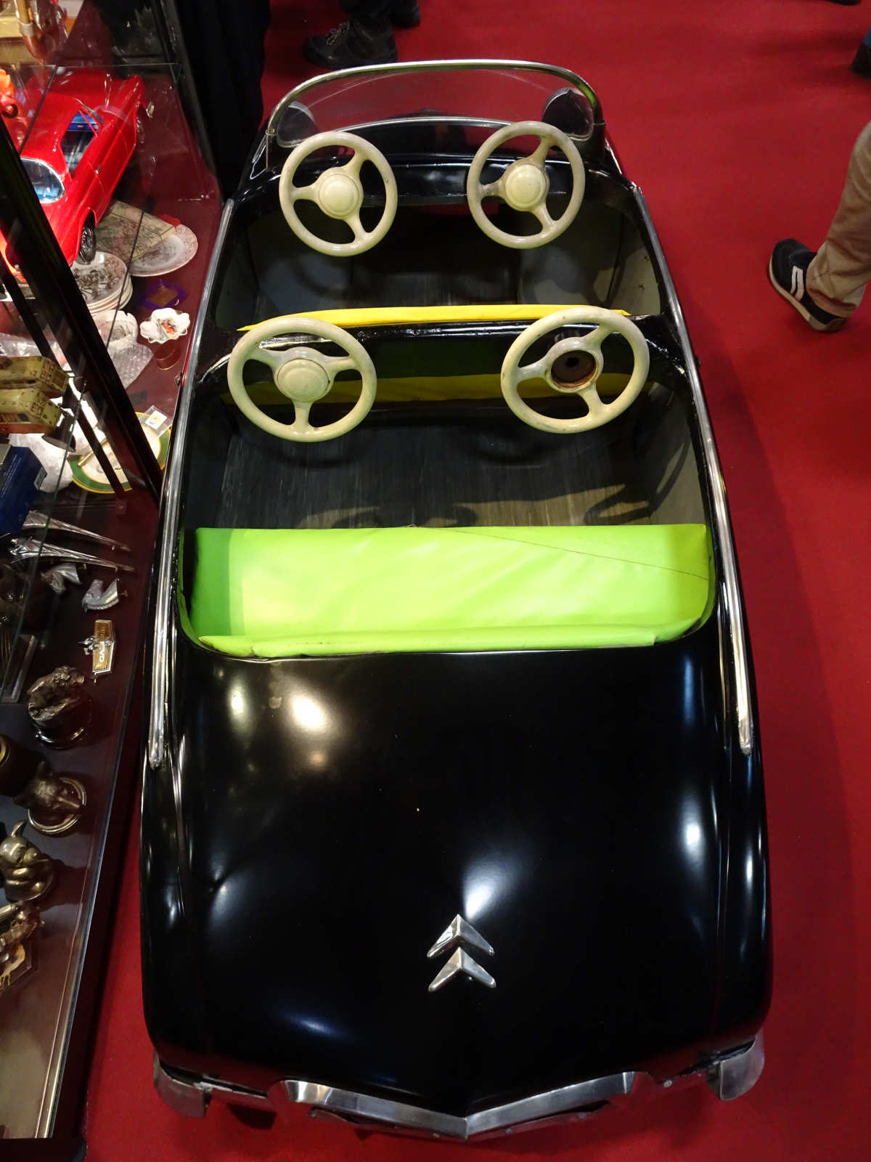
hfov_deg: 56.8
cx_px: 436
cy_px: 581
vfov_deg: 71.6
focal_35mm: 24
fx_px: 805
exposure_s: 1/30
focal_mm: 4.1
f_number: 3.5
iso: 500
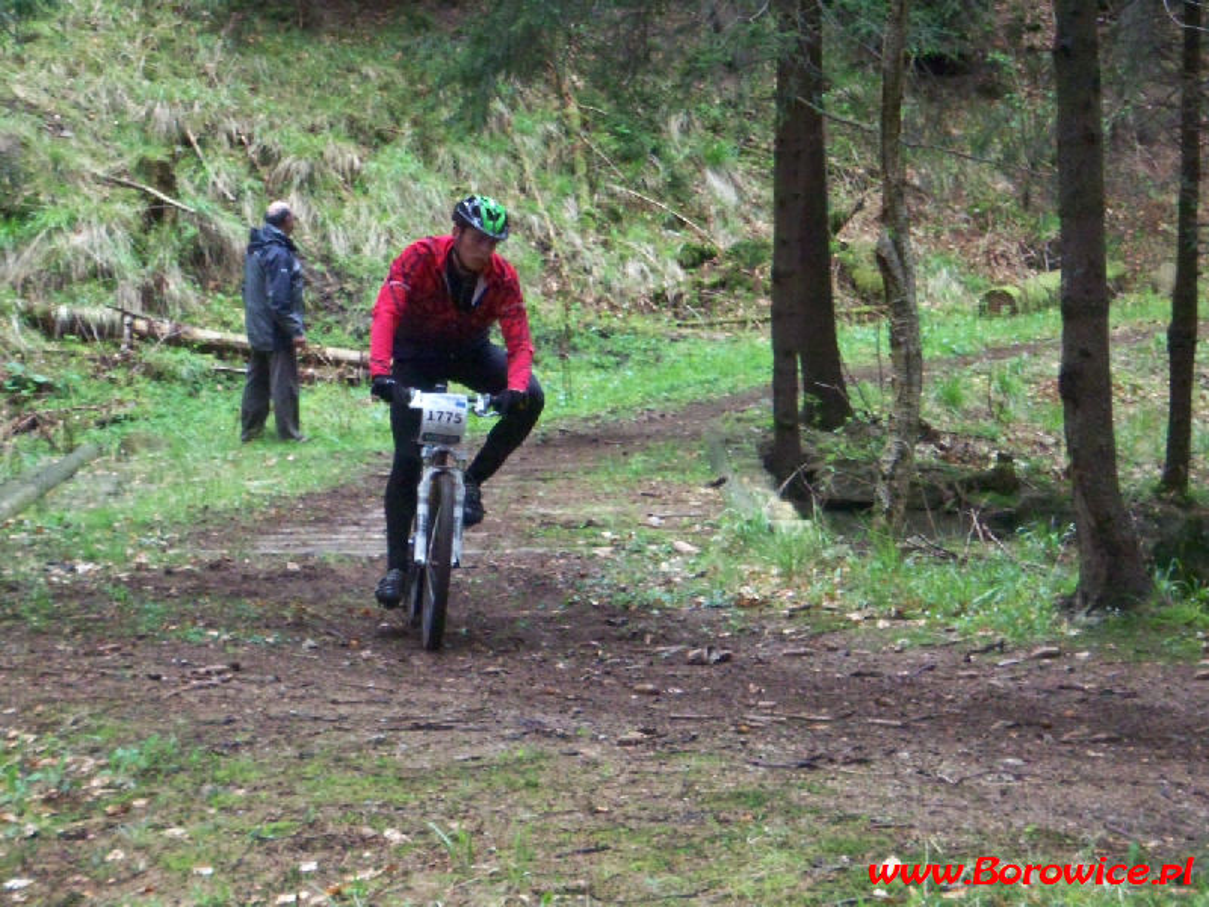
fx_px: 4086
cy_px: 454
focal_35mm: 117
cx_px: 604
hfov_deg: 16.8
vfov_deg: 12.7
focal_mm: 19.2
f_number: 4.4
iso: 400
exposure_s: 1/125
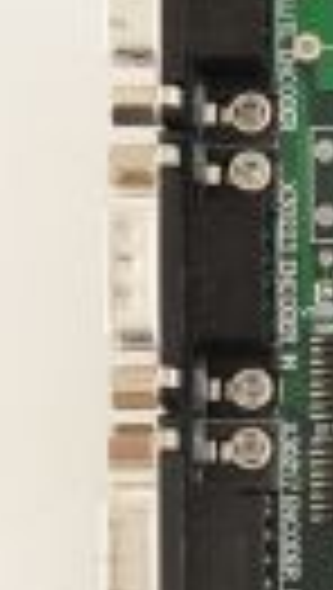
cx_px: 810
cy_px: 511
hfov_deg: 4.9
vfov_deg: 8.9
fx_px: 3755
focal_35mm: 240
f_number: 9
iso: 1600
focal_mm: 50
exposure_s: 1/125
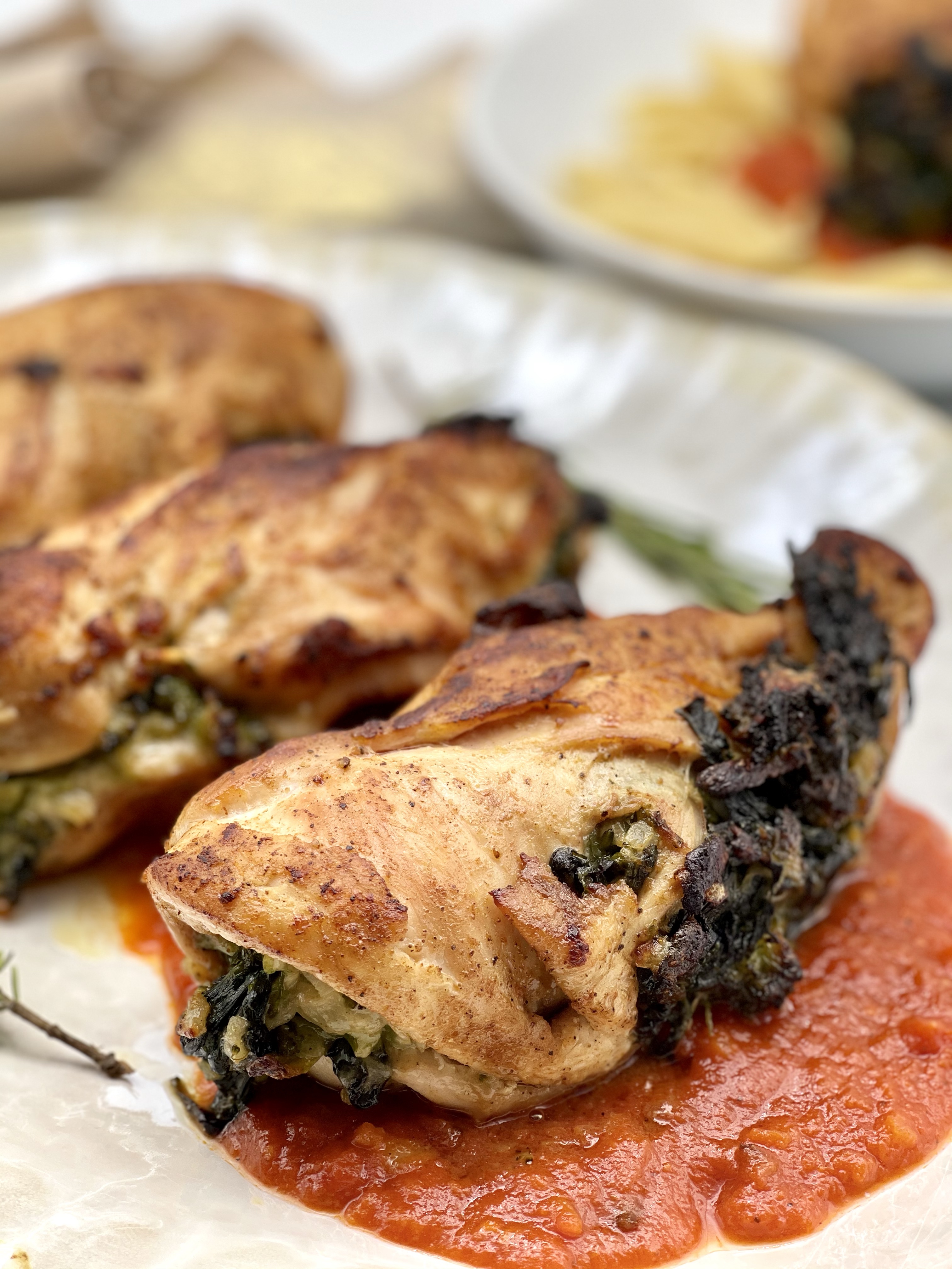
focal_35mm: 64
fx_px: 2347
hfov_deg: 22.9
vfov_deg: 30.3
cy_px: 634
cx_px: 476
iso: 25
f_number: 2.2
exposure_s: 1/120
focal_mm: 7.5
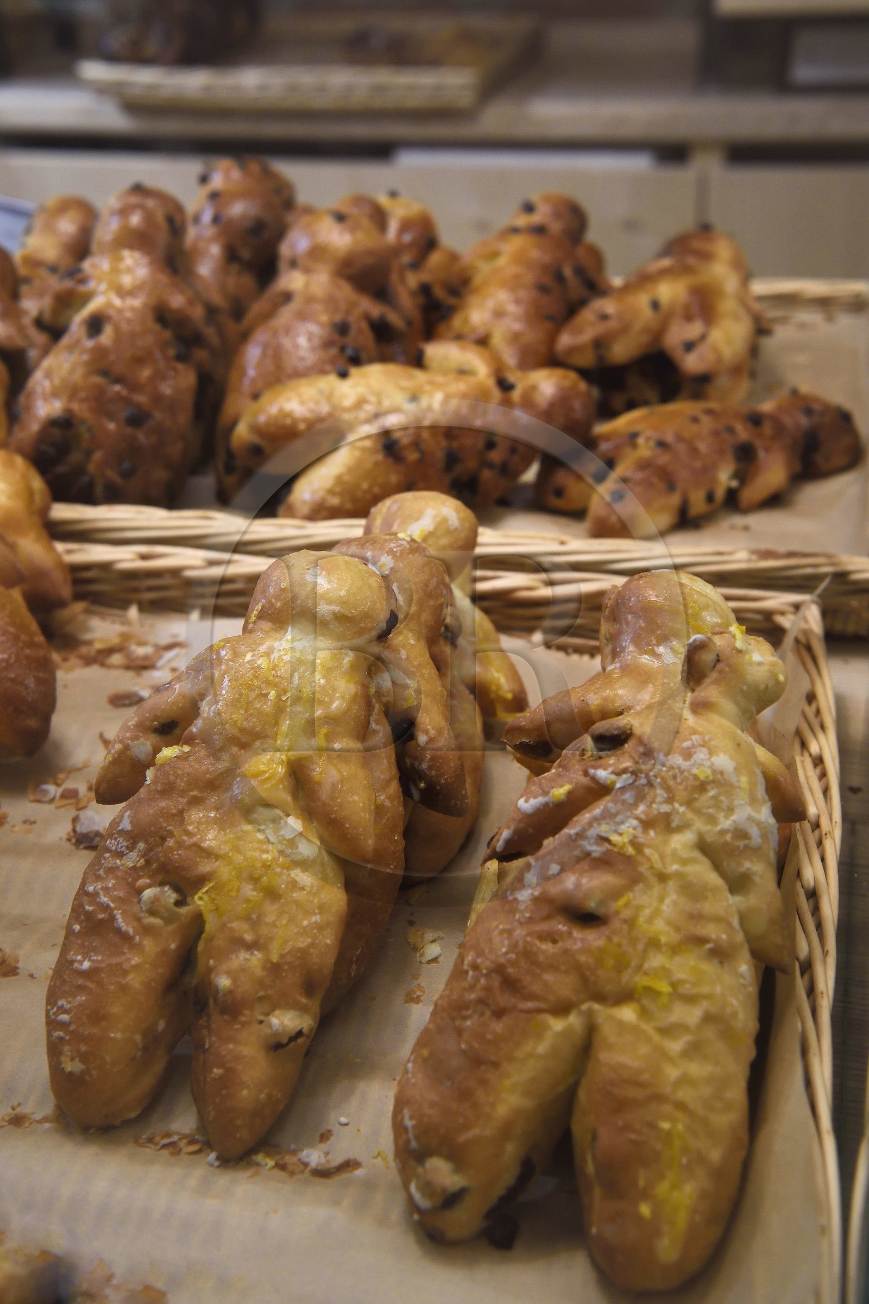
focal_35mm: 46
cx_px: 434
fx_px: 1665
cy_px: 652
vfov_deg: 42.7
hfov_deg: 29.2
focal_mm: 46
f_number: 7.1
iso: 1600
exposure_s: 1/60
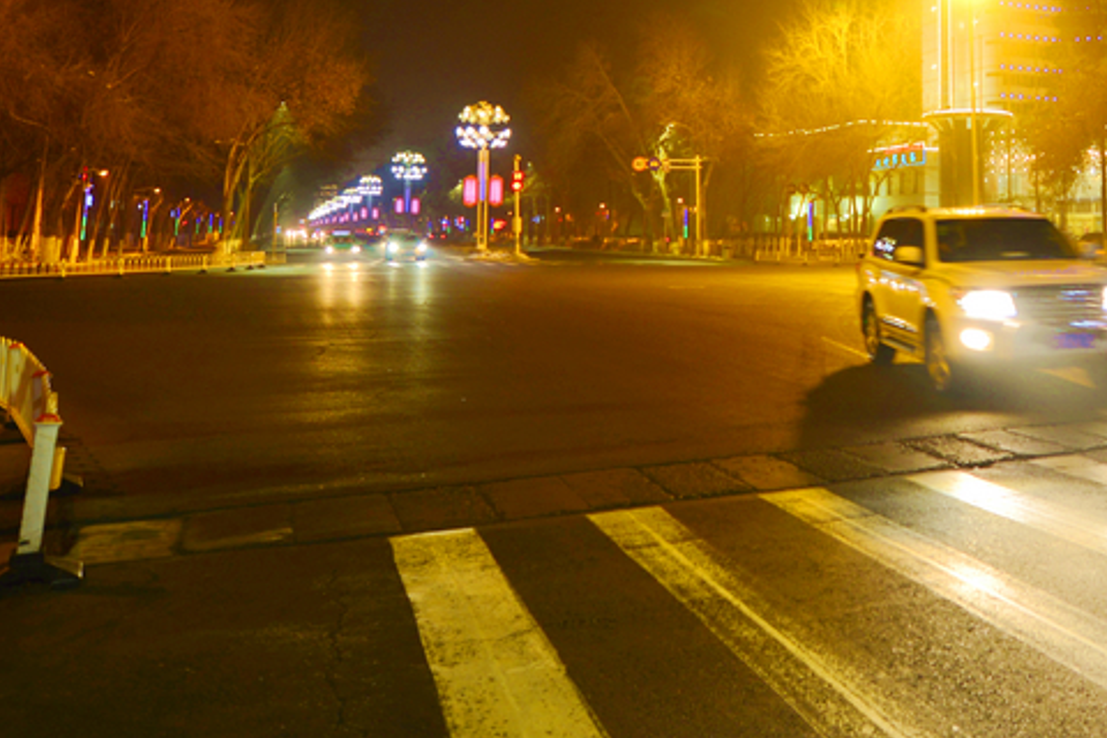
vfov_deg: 36.5
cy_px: 138
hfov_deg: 50.1
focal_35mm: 35
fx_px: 1076
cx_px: 932
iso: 180
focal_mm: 14
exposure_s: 1/20
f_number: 2.8
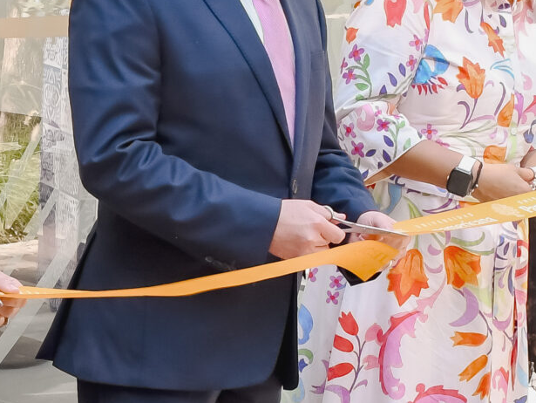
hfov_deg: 13.5
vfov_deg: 10.3
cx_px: -24
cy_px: 216
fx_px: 2231
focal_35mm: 144
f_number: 8
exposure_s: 1/160
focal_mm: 24
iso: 800
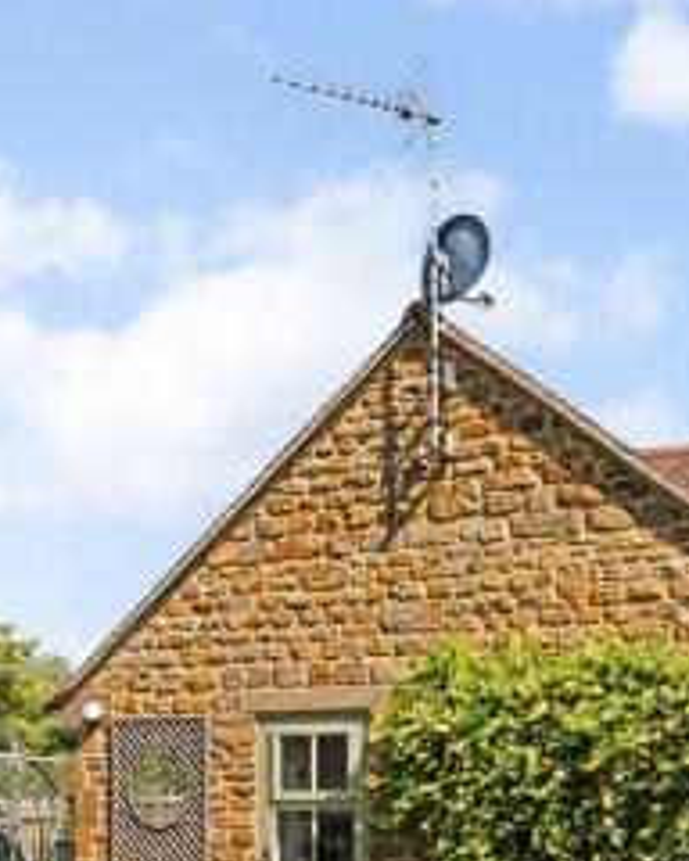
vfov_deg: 43.5
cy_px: 637
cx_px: 339
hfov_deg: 36.5
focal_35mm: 41
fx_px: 1045
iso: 400
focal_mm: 16
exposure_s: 1/2000
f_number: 8
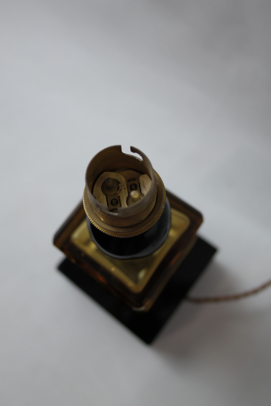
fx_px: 406
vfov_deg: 53.1
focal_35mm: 36
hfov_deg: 36.9
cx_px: 136
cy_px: 203
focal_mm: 24
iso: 200
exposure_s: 1/50
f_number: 3.5
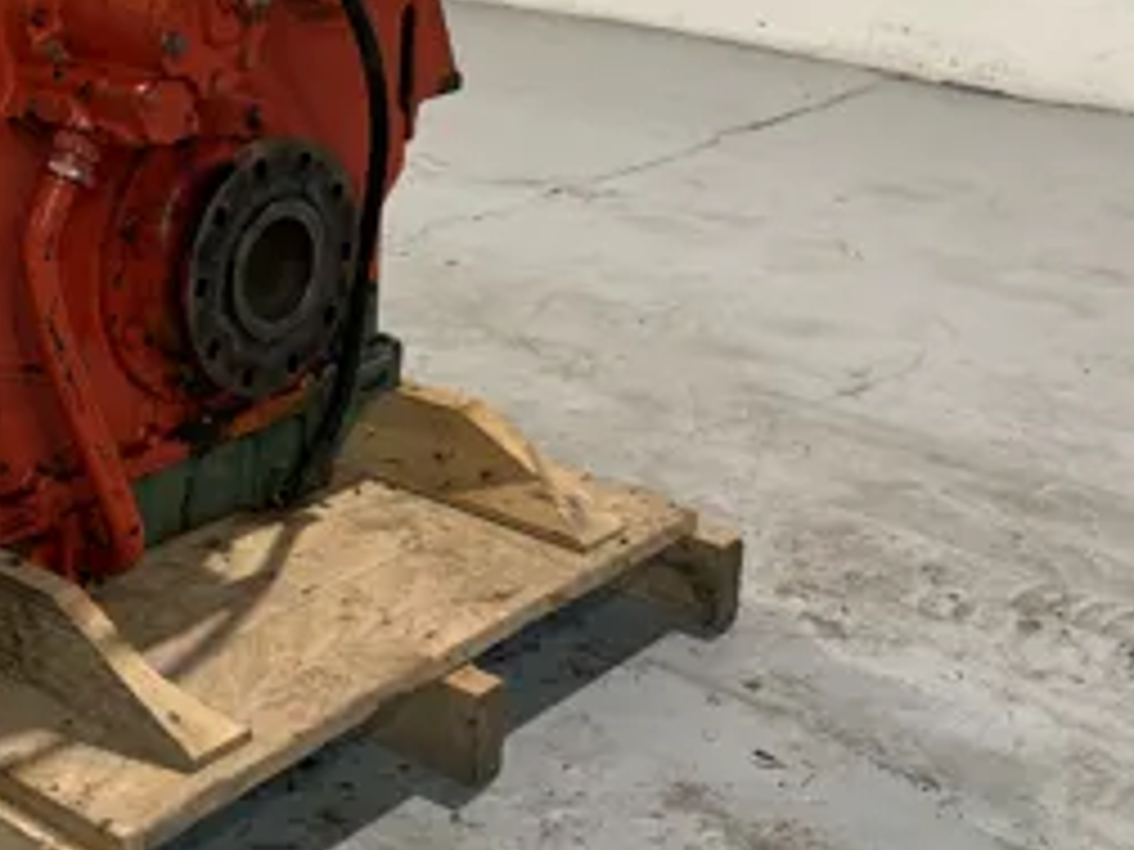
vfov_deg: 22.4
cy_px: 101
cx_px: 9
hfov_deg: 28.5
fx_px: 2097
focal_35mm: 64
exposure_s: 1/50
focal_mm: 5.96
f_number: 1.6
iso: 160
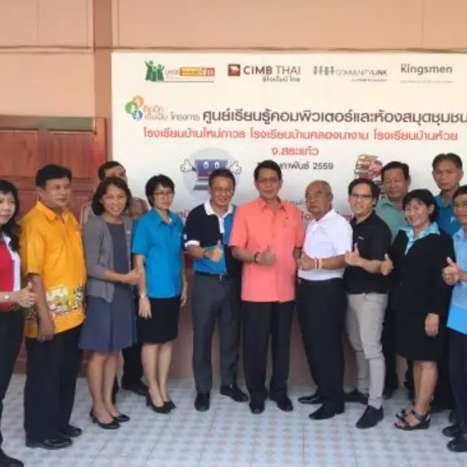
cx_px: 272
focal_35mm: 35
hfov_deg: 47.0
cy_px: 231
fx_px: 534
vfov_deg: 47.2
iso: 32
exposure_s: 1/50
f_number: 2.2
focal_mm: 4.15
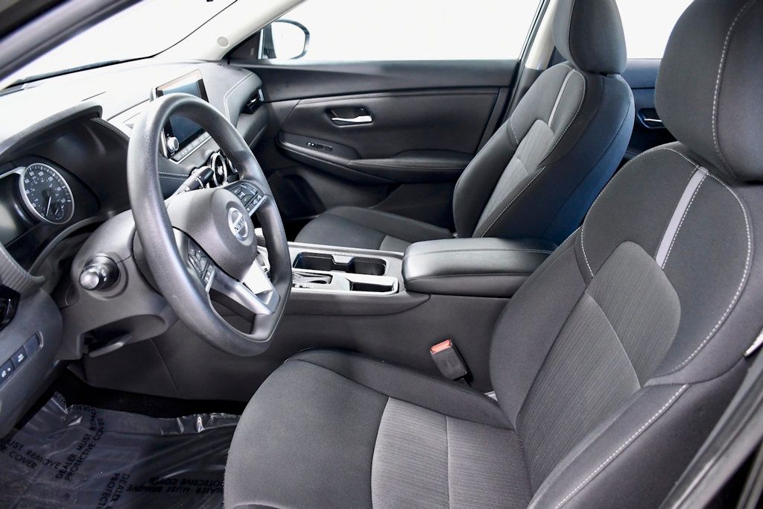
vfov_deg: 47.9
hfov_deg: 67.4
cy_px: 254
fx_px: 572
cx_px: 382
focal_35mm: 27
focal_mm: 18
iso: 2500
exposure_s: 1/60
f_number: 4
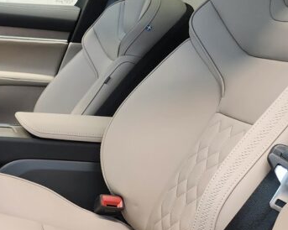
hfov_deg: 24.6
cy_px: 72
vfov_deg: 22.7
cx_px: -87
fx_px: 571
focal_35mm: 67
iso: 320
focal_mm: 5.4
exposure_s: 1/100
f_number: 1.8
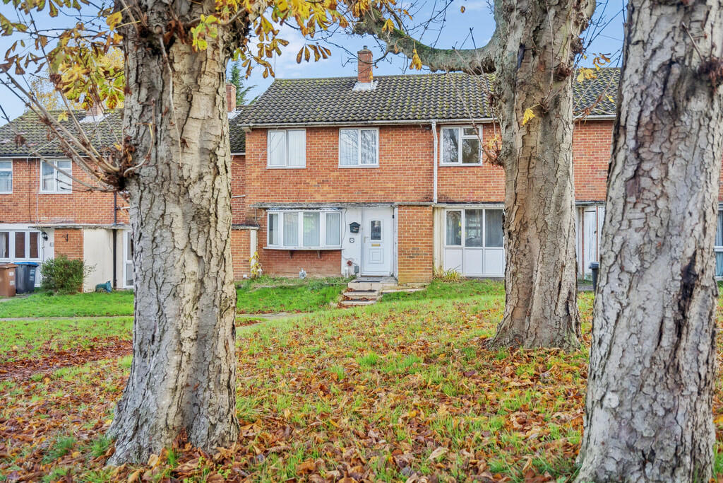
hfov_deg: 61.9
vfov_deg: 43.6
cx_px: 362
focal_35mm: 30
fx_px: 603
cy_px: 242
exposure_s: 1/800
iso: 400
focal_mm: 30
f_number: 4
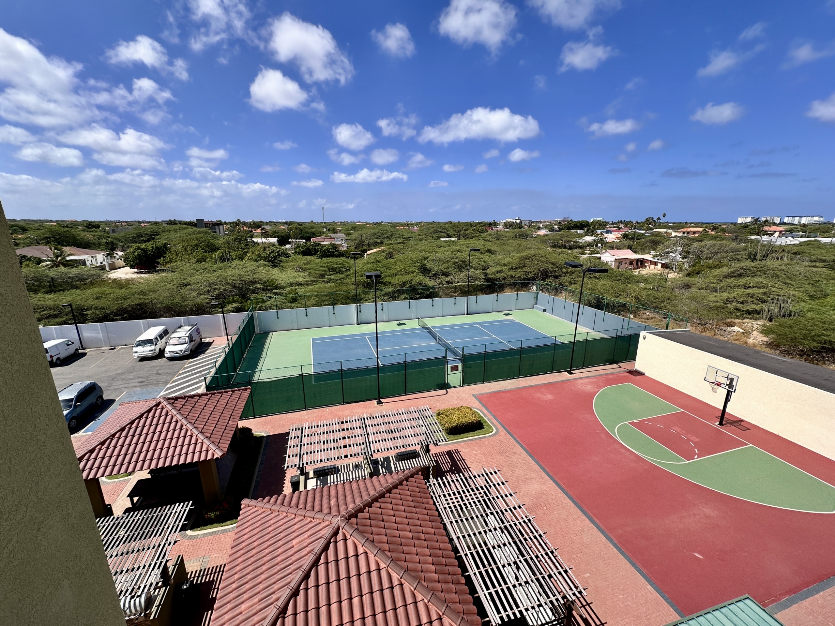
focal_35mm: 14
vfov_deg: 85.7
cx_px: 418
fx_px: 338
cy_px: 313
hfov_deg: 102.1
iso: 50
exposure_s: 1/1595
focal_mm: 2.22
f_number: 2.2
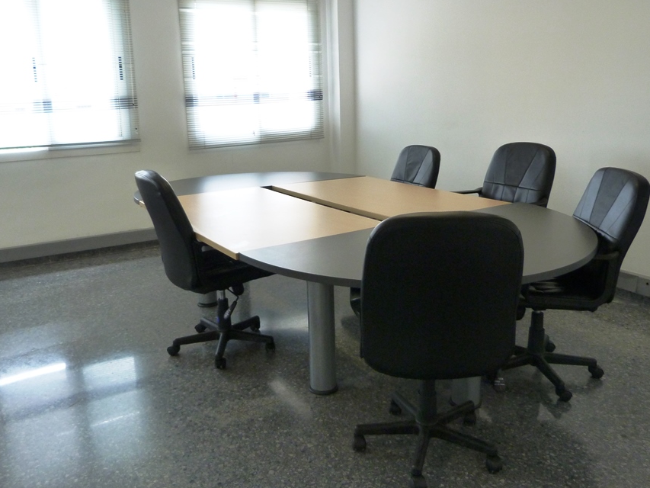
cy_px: 215
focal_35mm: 30
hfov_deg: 59.9
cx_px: 315
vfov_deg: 46.7
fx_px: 563
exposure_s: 1/60
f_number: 2.8
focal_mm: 4.5
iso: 250
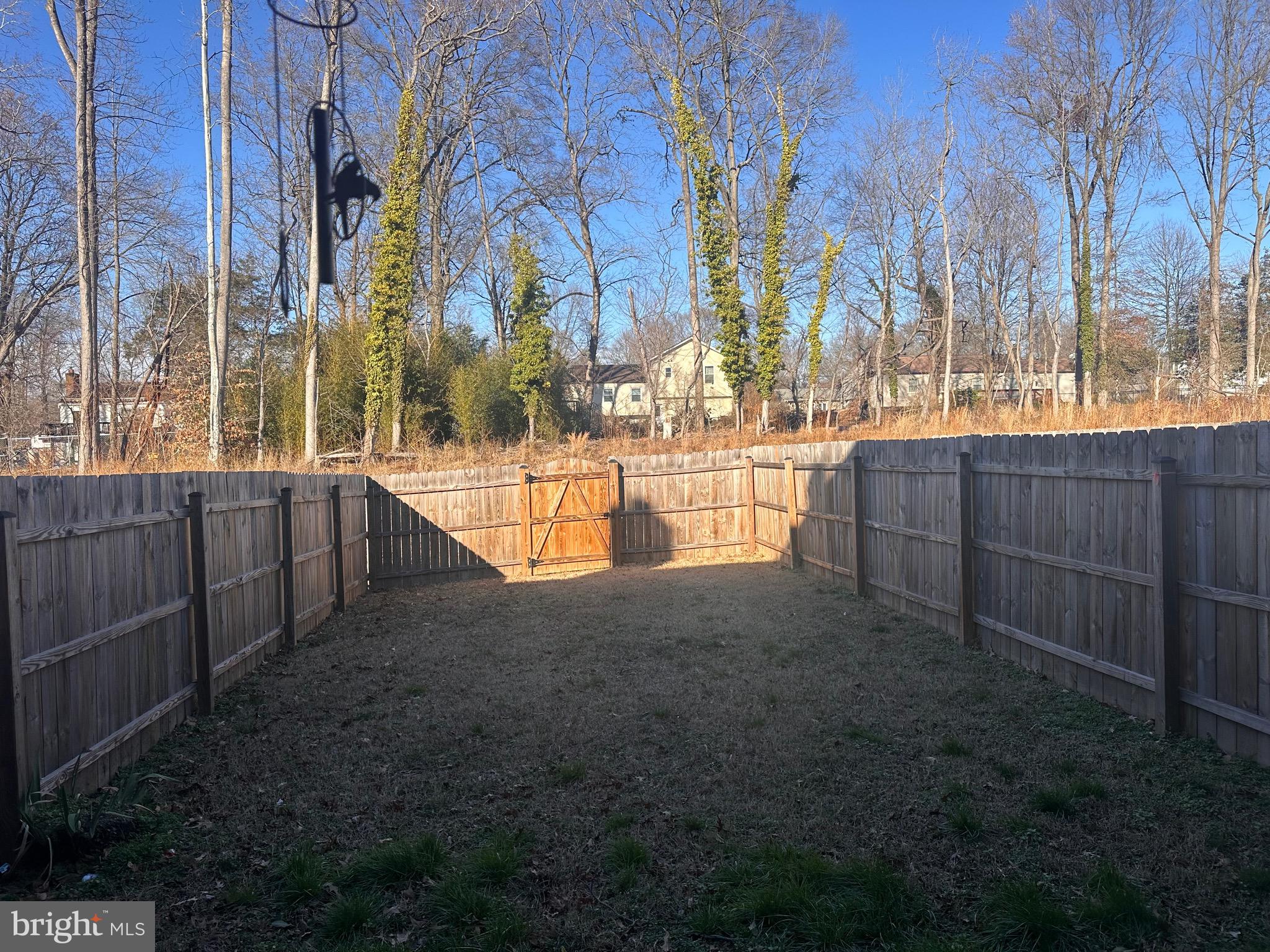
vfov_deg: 56.8
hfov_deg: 71.6
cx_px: 635
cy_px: 476
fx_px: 881
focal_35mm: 24
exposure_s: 1/2203
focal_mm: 6.86
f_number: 1.78
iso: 80
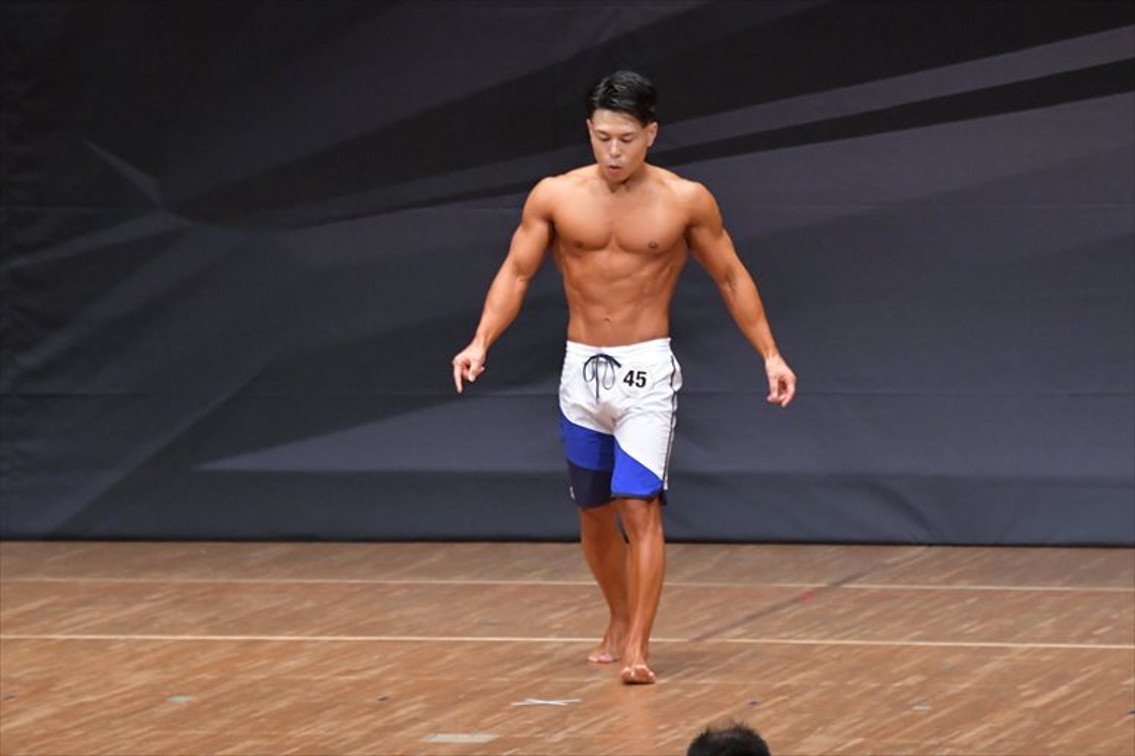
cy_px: 378
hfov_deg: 7.2
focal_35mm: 285
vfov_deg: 4.8
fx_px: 8981
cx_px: 568
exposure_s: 1/400
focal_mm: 190
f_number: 5.6
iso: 6400
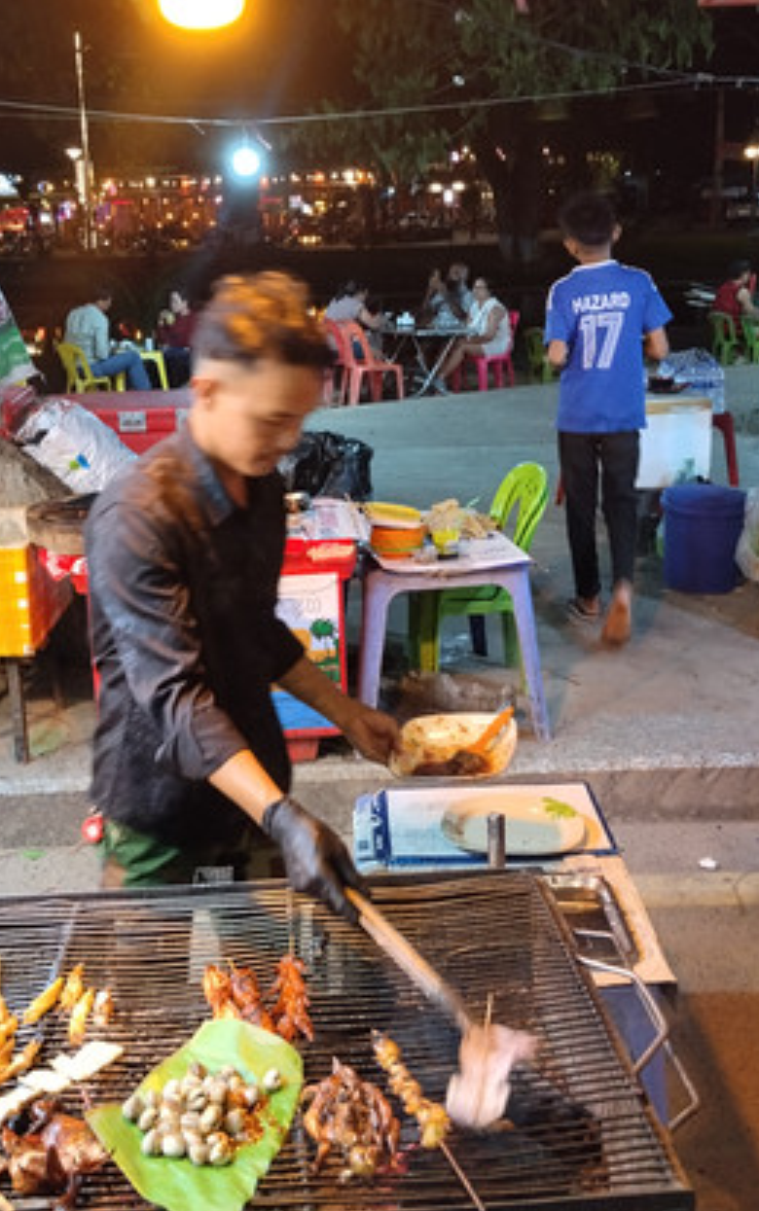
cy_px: 493
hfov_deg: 34.4
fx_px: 1222
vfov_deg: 52.4
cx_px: 314
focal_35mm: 37
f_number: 1.8
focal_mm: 4.22
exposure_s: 1/25
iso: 400
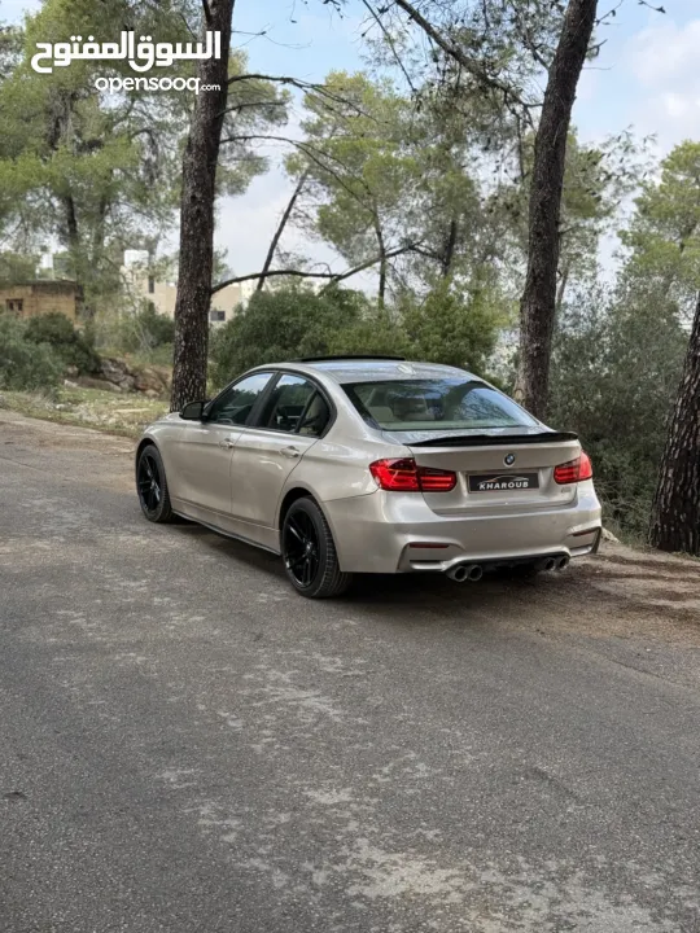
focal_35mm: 48
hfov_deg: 30.3
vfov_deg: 39.7
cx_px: 350
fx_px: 1294
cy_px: 466
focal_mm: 6.76
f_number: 1.78
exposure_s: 1/1203
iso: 100
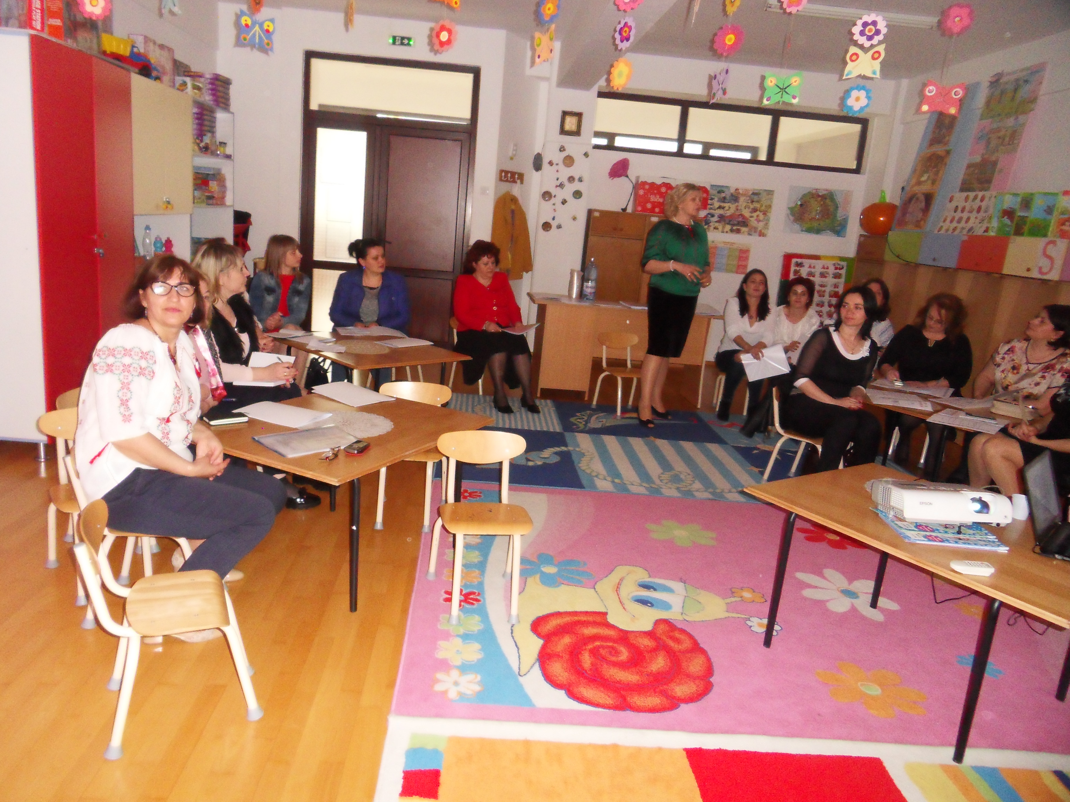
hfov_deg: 71.6
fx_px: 742
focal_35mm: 24
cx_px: 535
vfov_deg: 56.8
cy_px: 401
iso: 480
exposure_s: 1/30
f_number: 3.3
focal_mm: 4.2
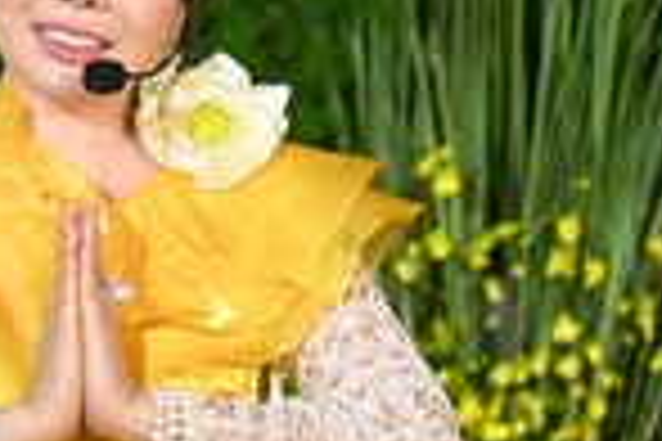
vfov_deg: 2.6
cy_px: -54
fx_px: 9764
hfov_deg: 3.9
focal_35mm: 531
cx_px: 36
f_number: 4
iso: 4000
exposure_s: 1/250
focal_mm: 120
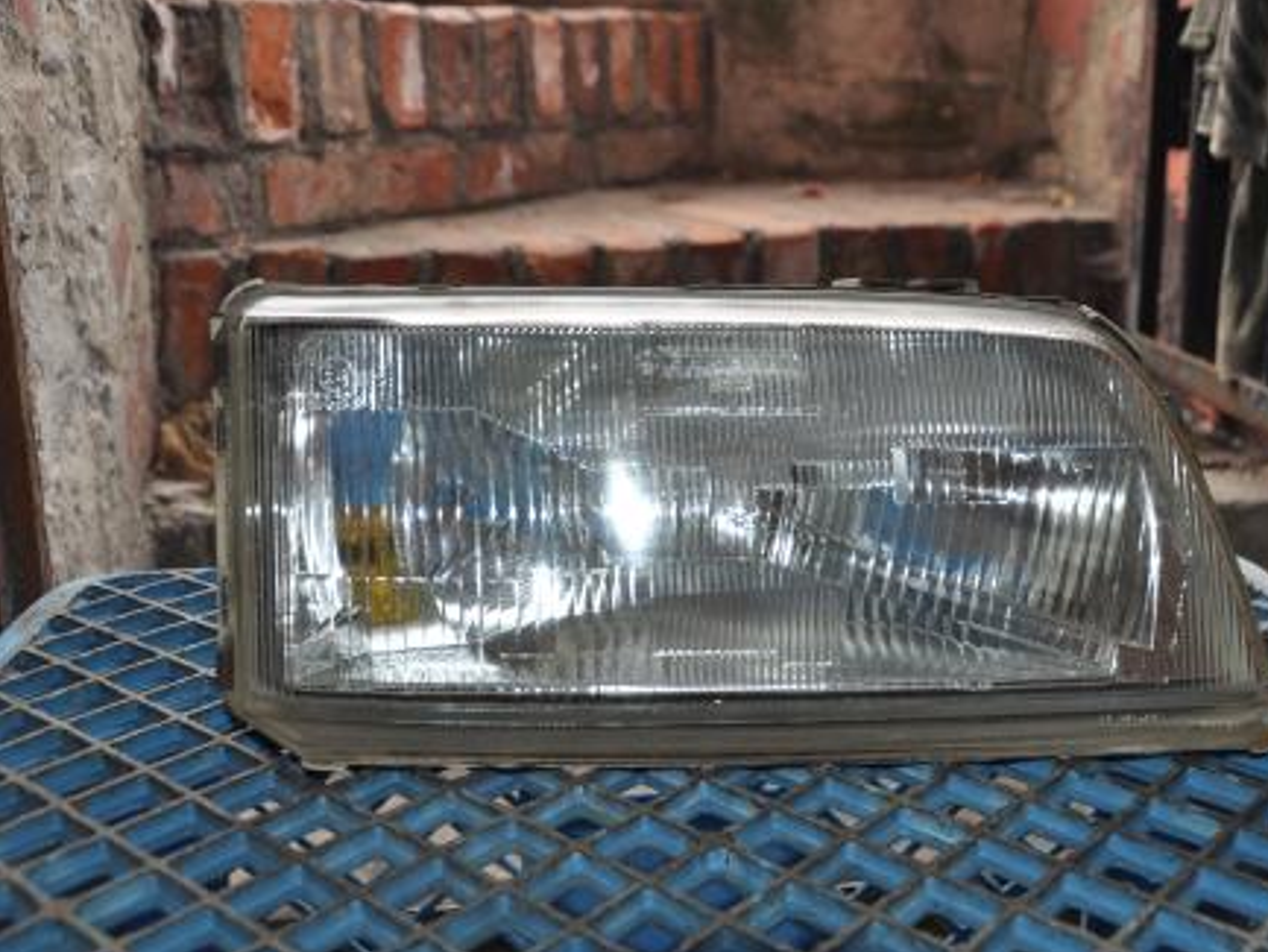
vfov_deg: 34.7
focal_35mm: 42
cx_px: 729
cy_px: 475
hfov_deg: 45.1
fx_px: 1523
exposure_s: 1/60
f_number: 4
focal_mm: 25
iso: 400
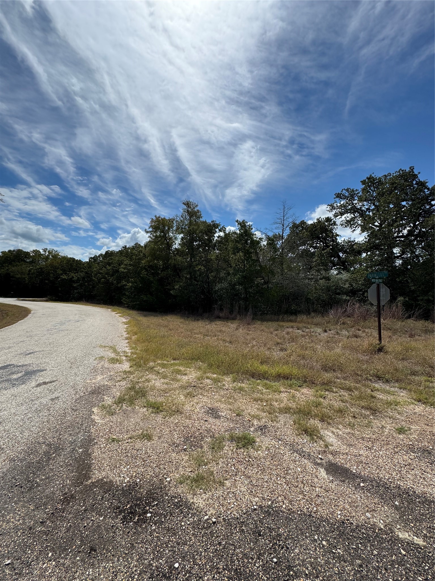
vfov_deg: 102.1
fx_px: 235
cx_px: 218
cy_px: 290
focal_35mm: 14
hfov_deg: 85.7
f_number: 2.2
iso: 50
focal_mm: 2.22
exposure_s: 1/2415
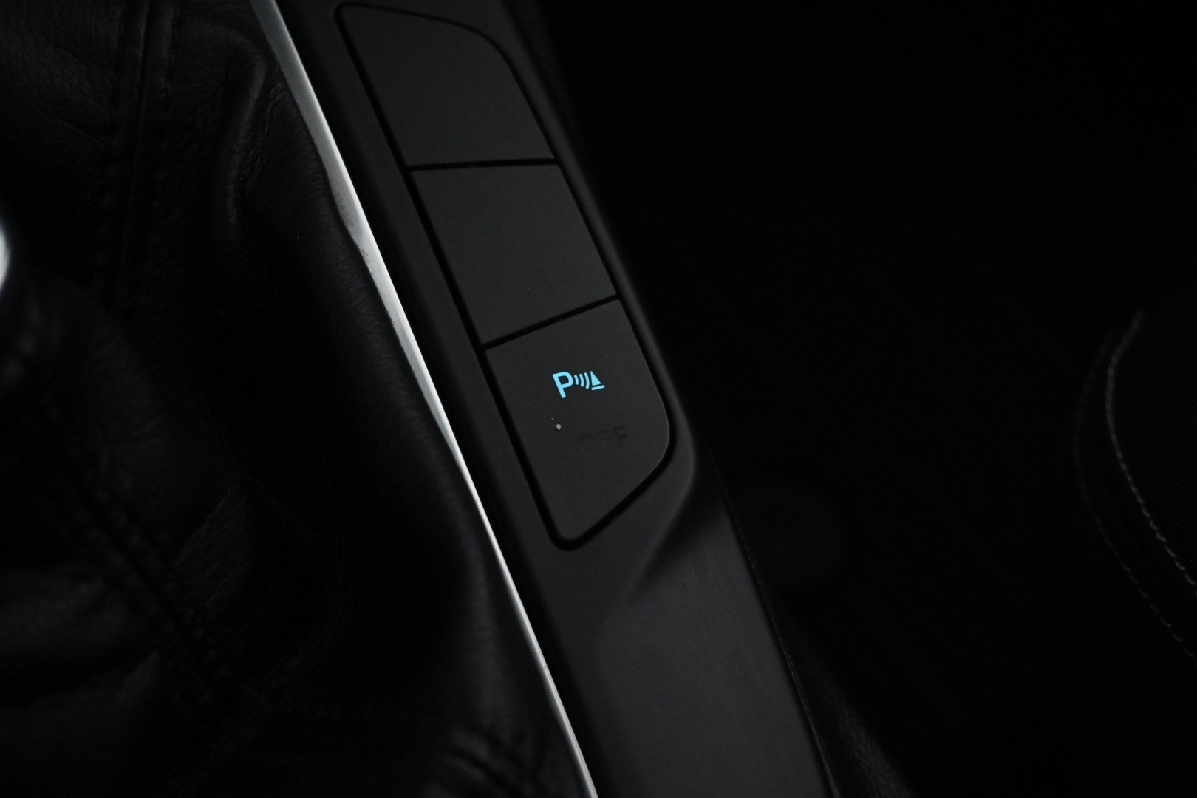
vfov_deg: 25.1
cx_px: 598
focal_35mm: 54
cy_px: 399
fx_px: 1795
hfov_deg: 36.9
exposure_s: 1/60
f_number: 5.3
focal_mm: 36
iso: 4500
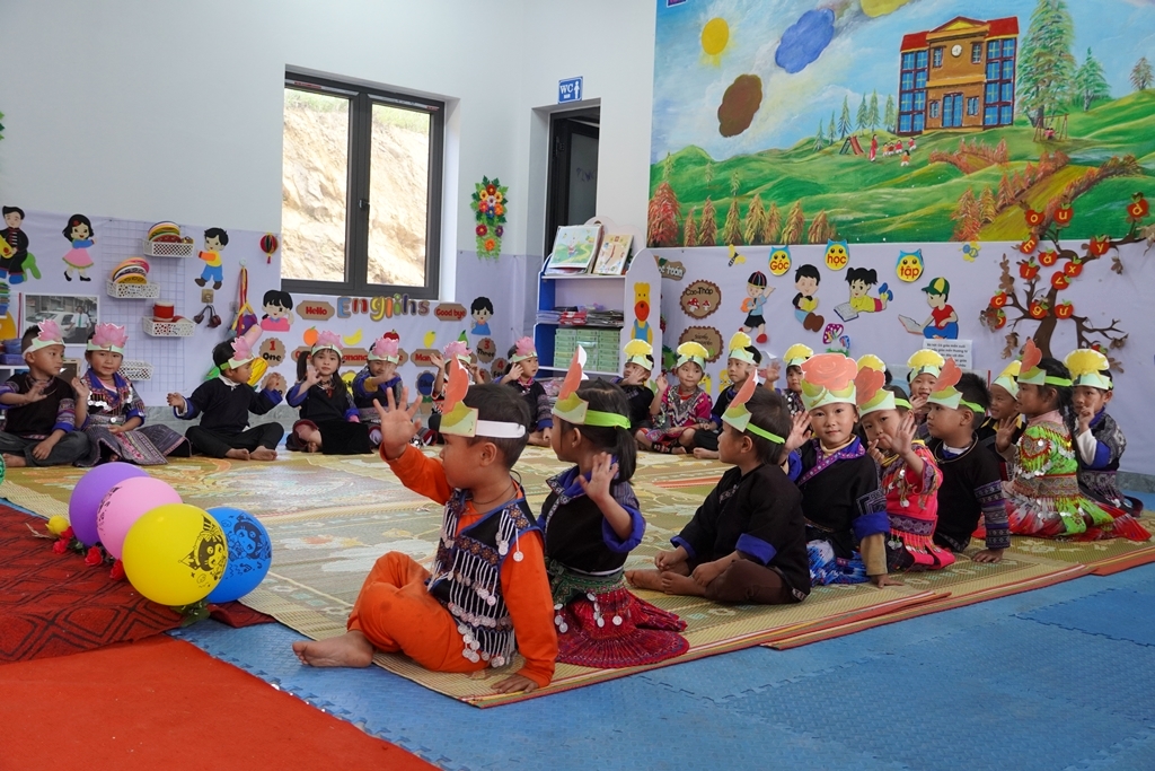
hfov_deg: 49.5
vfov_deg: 34.2
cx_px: 578
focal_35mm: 39
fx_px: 1251
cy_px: 386
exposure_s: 1/160
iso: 1000
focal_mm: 26
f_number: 4
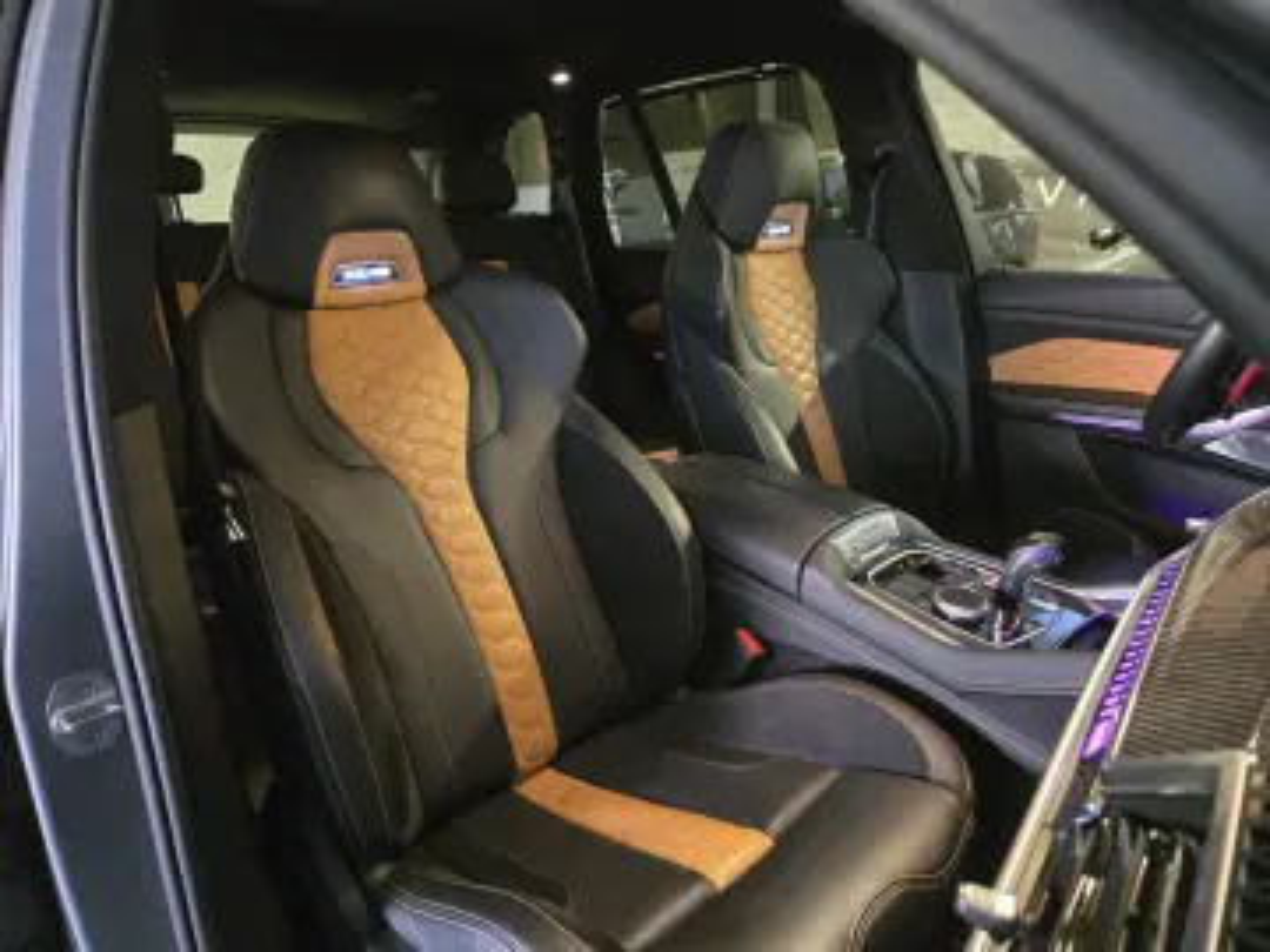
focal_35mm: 23
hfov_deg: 73.9
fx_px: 844
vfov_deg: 58.9
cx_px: 635
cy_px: 476
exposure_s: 1/17
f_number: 1.8
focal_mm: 5.4
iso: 2000
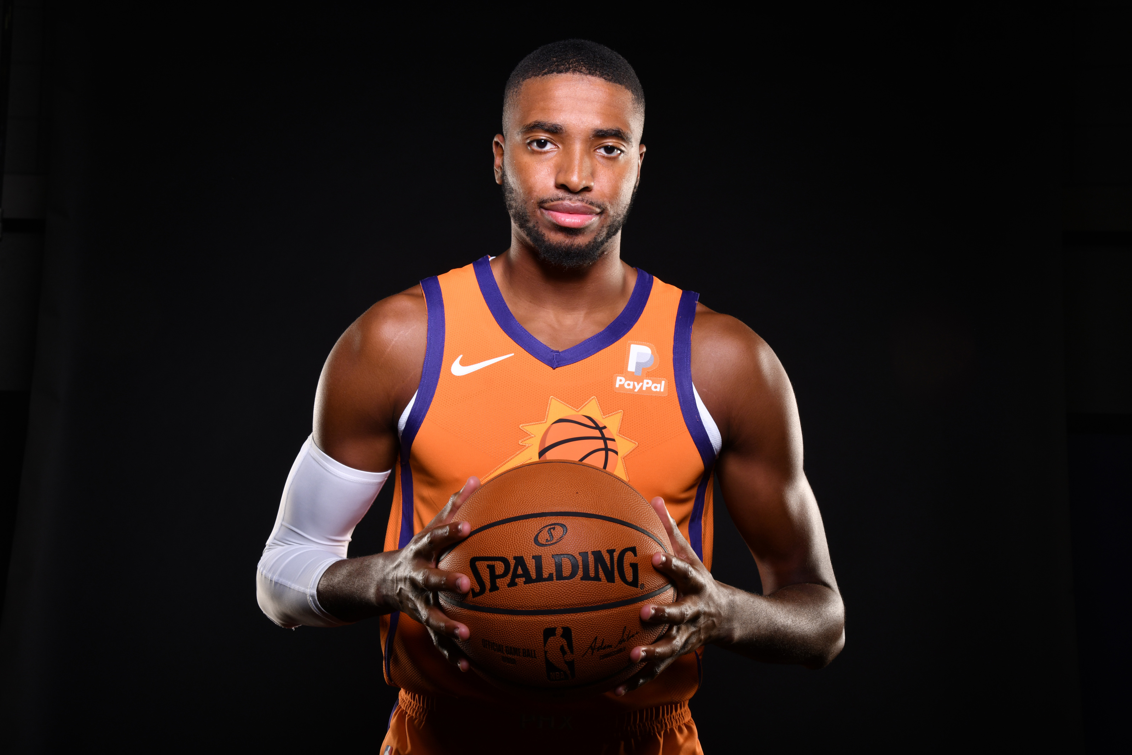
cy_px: 378
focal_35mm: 48
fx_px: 1509
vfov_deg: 28.1
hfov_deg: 41.1
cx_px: 566
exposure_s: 1/200
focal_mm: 48
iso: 200
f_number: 11
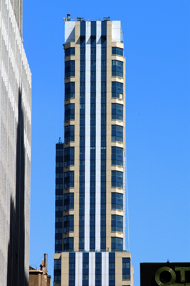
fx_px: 2380
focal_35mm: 300
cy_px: 143
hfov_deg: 4.6
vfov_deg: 6.9
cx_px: 95
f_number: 7.1
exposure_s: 1/750
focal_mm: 200
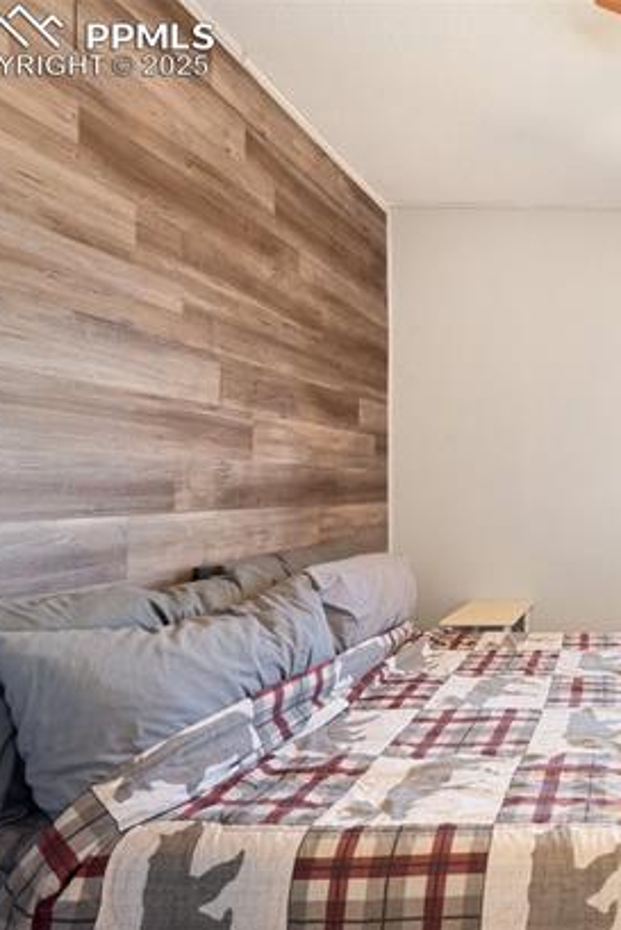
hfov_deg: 42.3
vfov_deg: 71.5
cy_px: 482
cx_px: 657
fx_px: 646
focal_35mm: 25
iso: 100
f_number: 10
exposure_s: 3.2
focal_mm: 16
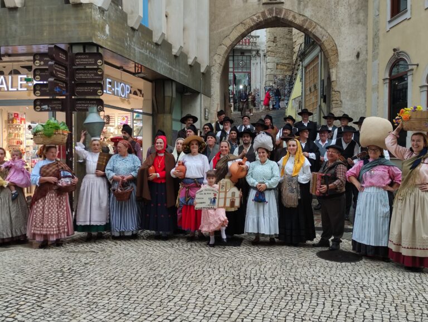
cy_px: 161
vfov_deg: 54.9
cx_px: 214
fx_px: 309
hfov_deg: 69.4
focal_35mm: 25
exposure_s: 1/100
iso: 194
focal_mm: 5.43
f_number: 1.89
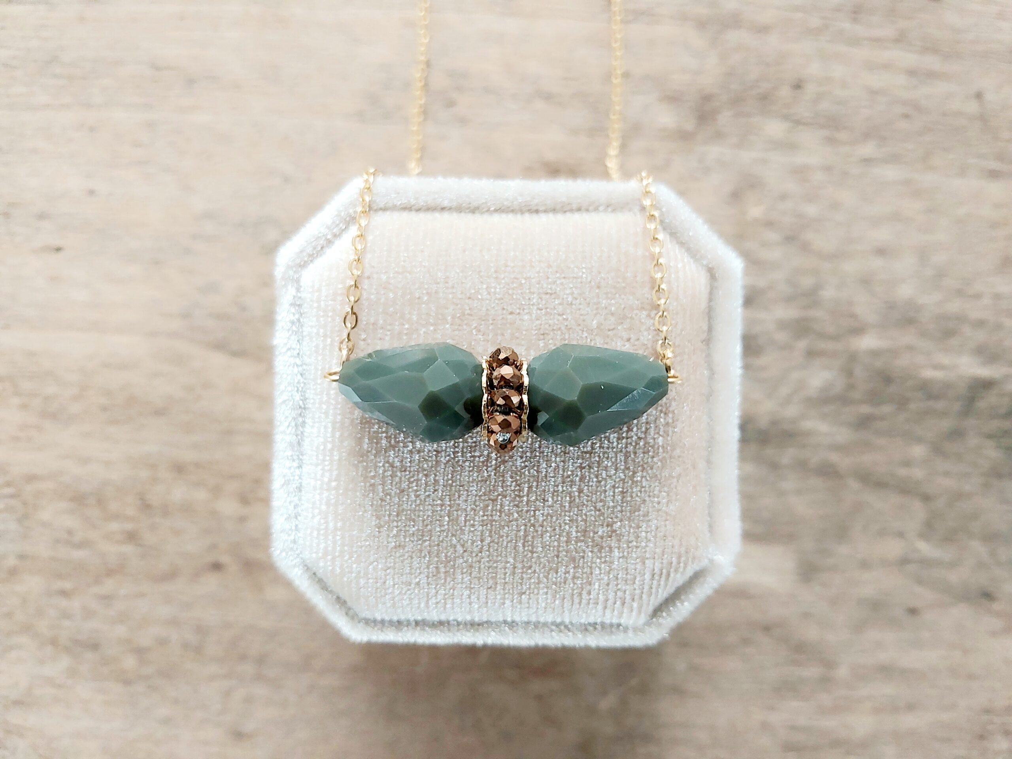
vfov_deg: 46.8
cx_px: 506
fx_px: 877
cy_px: 380
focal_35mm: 30
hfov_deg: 60.0
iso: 320
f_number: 1.8
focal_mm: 4.6
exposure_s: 1/50
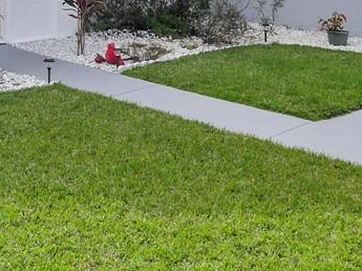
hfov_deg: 28.2
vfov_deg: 20.5
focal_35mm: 65
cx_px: 7
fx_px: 679
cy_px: -83
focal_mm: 7
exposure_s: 1/640
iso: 400
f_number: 8
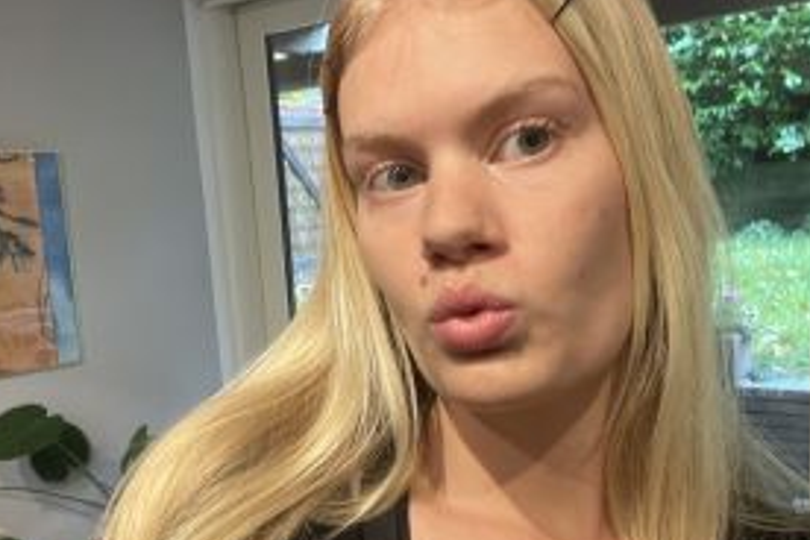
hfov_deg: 49.5
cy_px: 374
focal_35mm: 39
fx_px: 877
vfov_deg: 33.8
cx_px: 390
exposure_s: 1/50
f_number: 2.2
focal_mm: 2.71
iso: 200
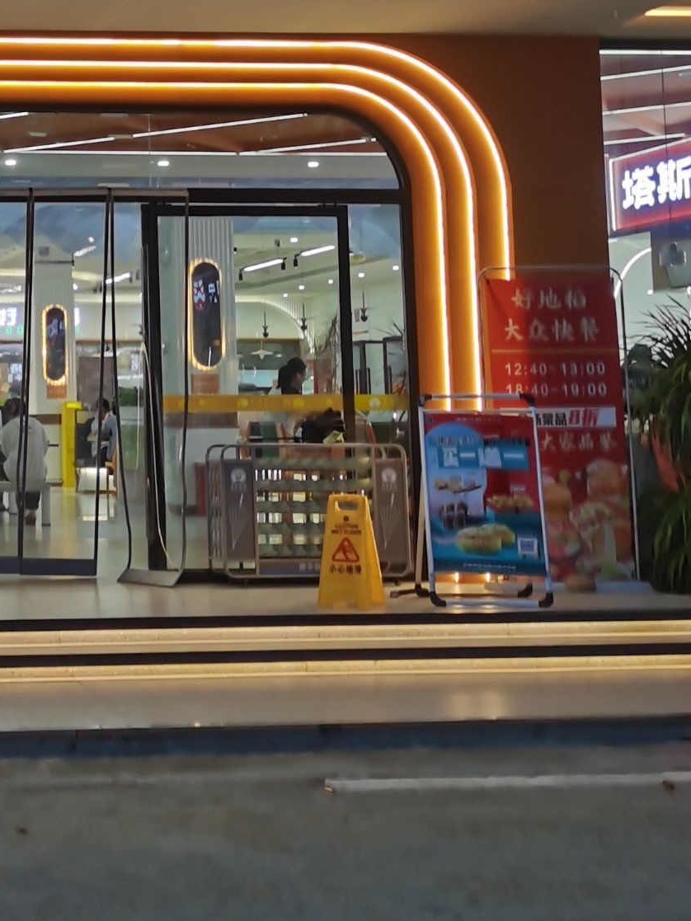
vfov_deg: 28.9
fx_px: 1756
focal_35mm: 66
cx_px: -135
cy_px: 215
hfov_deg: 20.8
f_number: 1.8
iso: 64
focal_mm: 5.58
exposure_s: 1/100
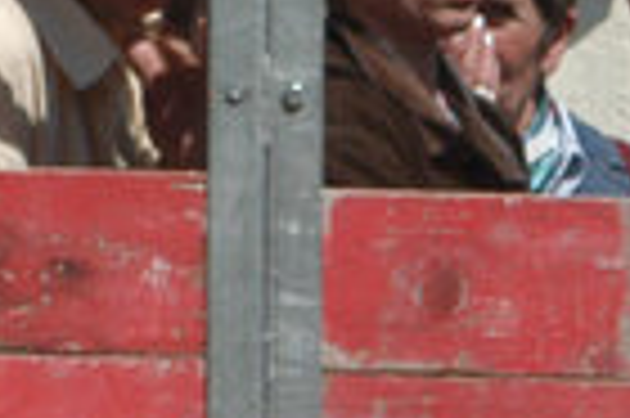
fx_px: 19225
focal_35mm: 1100
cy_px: 809
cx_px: 1852
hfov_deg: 1.9
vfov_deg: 1.2
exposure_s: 1/1250
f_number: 9
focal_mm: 95
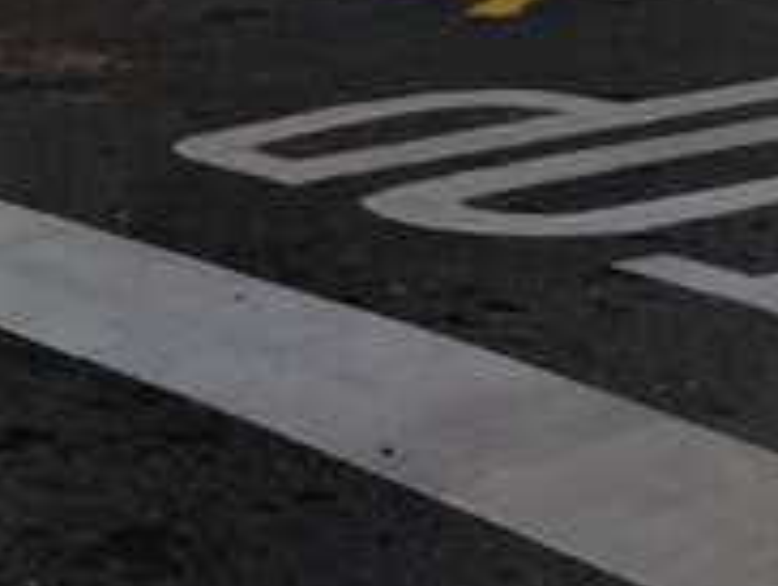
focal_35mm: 114
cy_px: -458
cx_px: -654
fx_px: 2566
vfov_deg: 12.0
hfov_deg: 14.9
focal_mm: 4.67
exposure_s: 1/30
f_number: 2
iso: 718
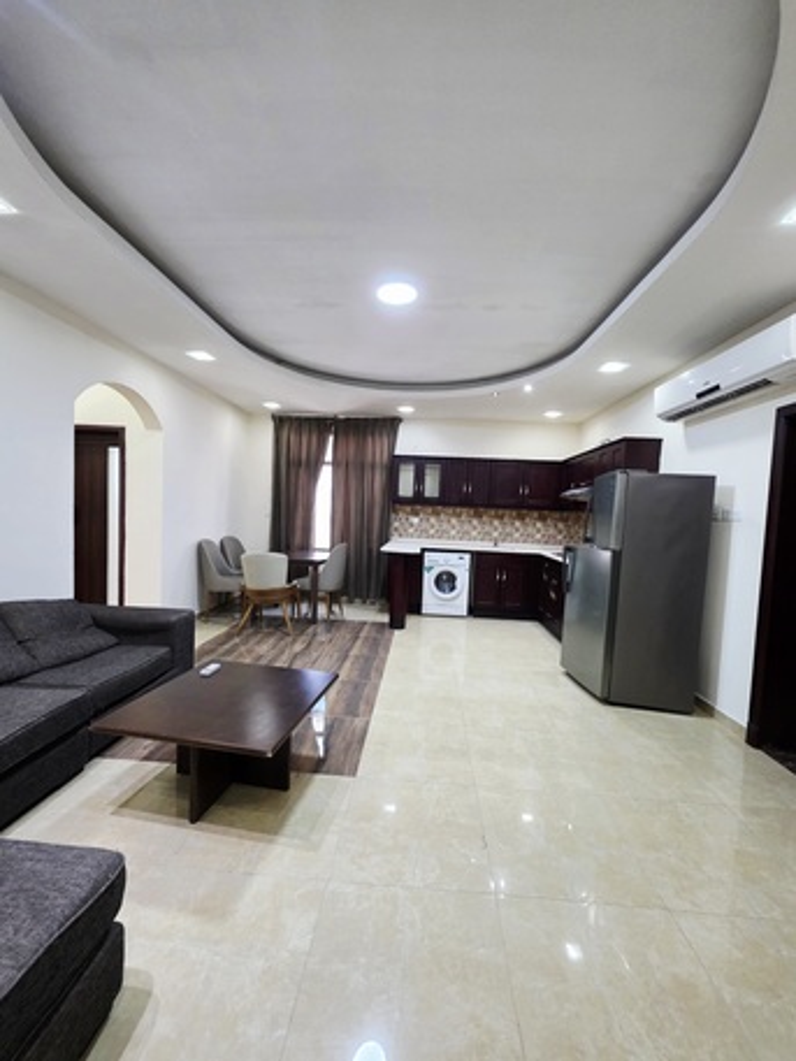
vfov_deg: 106.2
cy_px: 530
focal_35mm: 13
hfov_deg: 89.9
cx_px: 398
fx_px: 398
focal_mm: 2.2
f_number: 1.9
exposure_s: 1/50.3
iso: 400
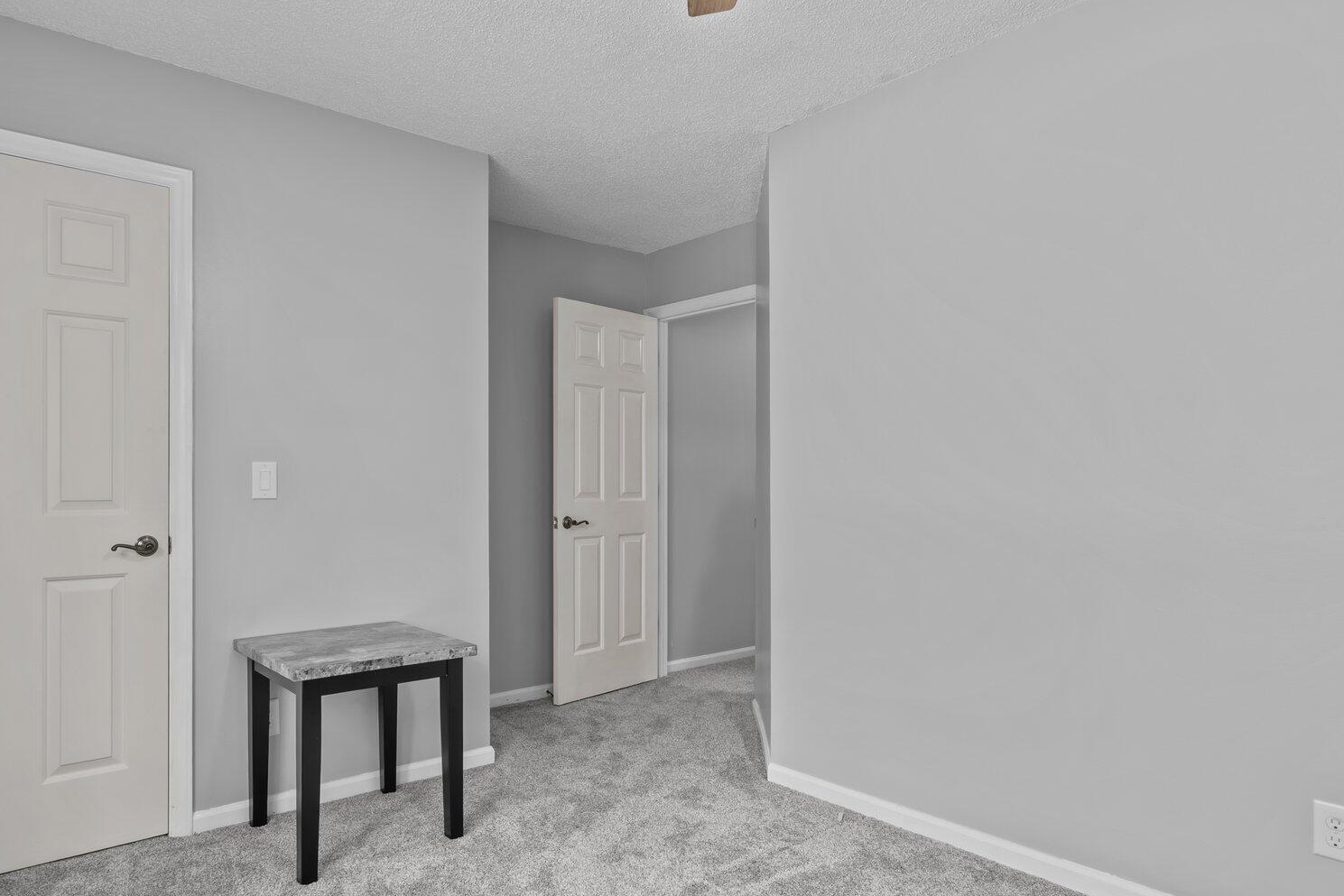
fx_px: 821
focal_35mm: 22
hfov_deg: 78.5
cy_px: 481
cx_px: 628
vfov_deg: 57.2
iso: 400
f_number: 8
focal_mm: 16
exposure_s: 1
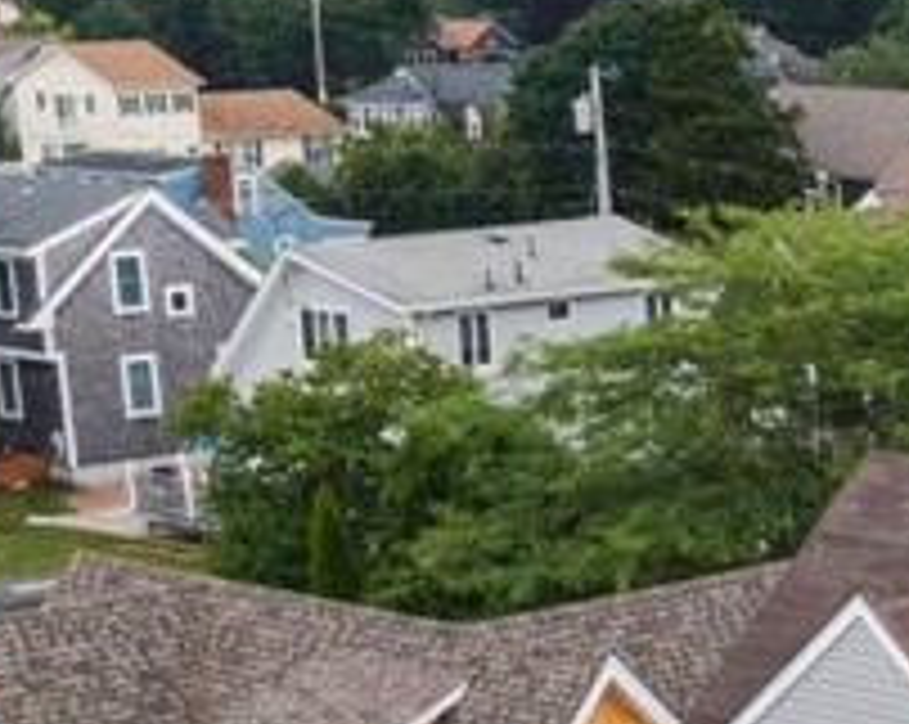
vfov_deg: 12.5
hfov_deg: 15.3
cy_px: 940
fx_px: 3197
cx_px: 1228
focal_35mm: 119
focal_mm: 4.5
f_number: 2.8
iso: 100
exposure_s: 1/400
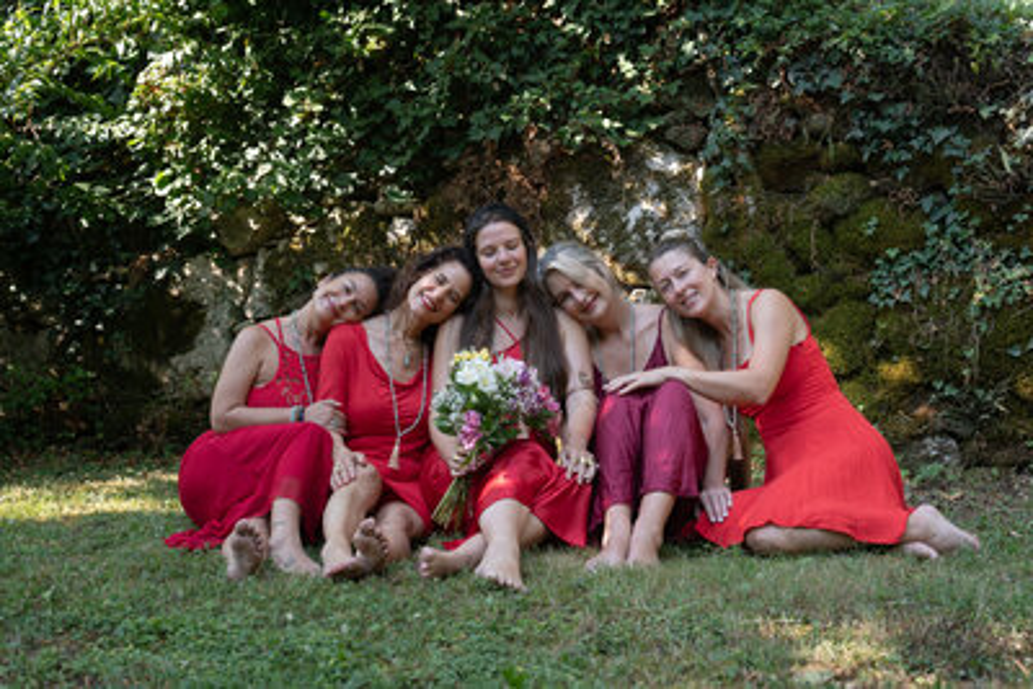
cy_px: 344
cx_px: 516
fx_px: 1406
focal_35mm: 49
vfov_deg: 27.5
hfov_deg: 40.3
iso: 320
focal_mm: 49
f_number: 5.6
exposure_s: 1/160
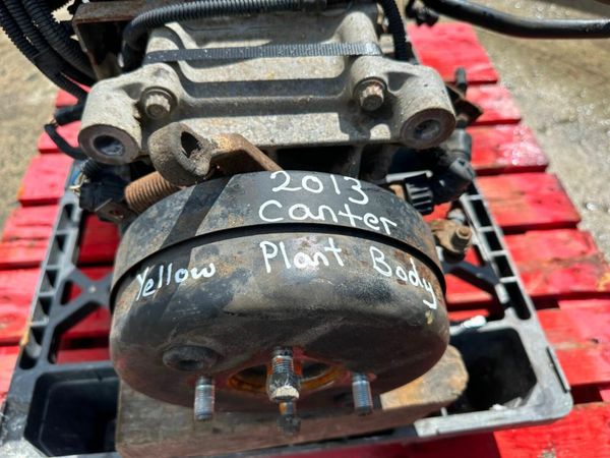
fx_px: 423
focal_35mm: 24
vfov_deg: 56.8
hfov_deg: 71.6
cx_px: 305
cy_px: 229
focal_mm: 6.86
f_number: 1.78
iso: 80
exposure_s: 1/2882
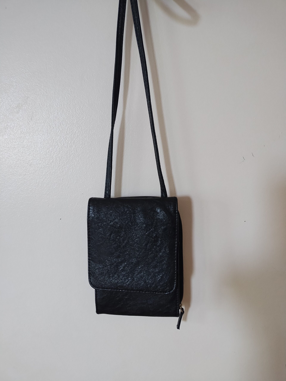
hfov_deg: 54.9
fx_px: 275
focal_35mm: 25
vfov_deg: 69.4
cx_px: 143
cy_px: 190
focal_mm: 4.71
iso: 139
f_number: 1.7
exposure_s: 1/40
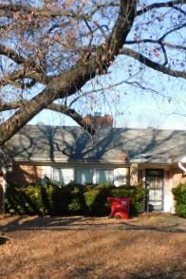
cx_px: 91
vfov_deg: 29.5
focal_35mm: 68
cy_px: 179
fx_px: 527
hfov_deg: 20.0
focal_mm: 5.4
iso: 125
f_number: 3.5
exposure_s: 1/500
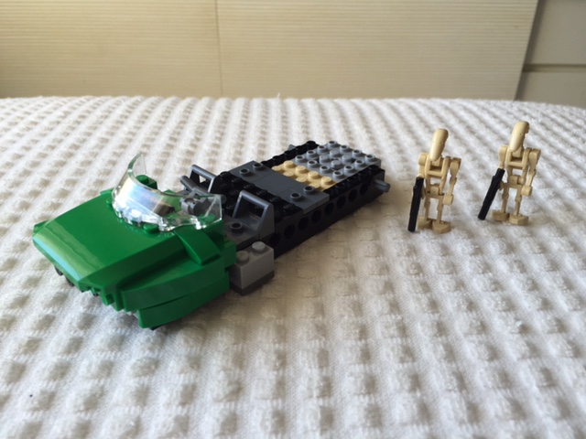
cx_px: 293
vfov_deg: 48.2
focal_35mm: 29
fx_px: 491
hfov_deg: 61.7
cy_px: 220
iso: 40
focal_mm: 4.15
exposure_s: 1/120
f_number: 2.2
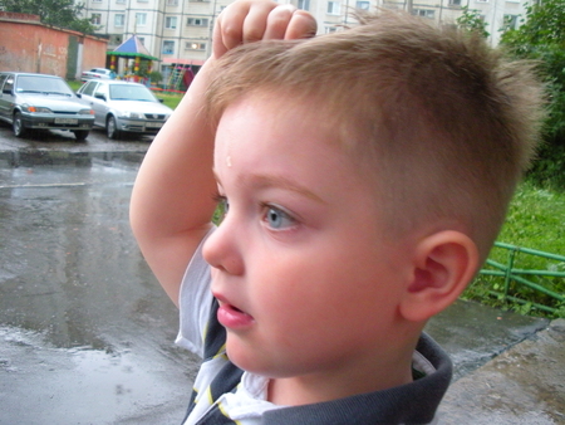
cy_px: 212
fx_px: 588
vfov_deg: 39.7
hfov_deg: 51.3
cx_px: 282
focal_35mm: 36
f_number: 3.5
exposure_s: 1/30
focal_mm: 6.3
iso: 400
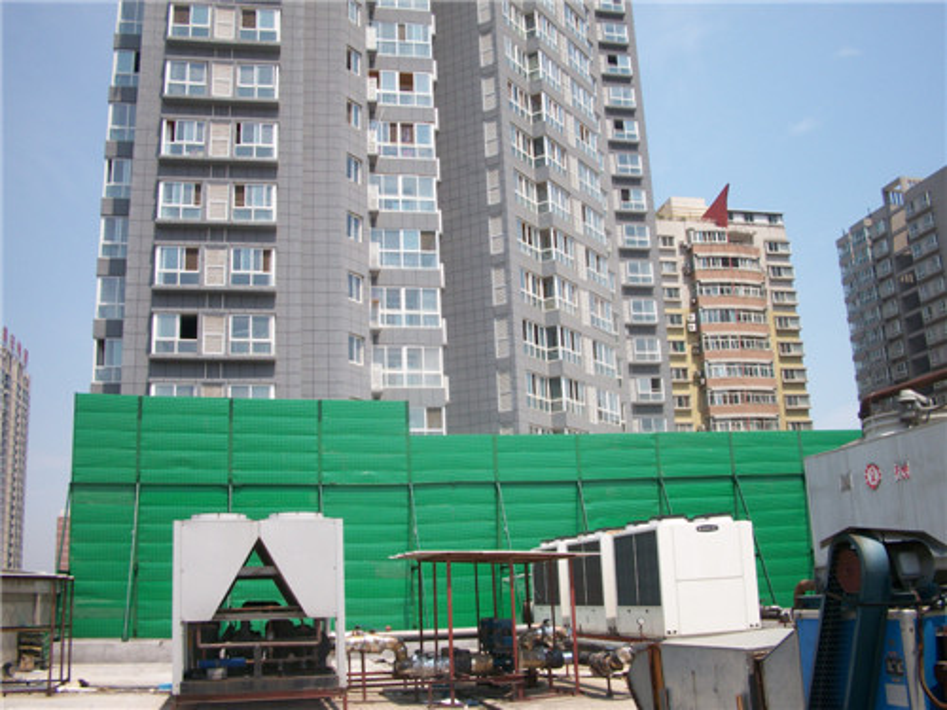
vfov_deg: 40.7
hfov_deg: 52.6
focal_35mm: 35
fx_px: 958
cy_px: 355
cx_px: 474
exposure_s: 1/320
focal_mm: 6.3
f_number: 5.6
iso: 80
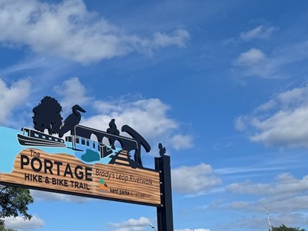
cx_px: 34
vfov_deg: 23.2
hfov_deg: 30.4
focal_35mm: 61
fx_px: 543
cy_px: 222
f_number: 1.78
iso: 80
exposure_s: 1/6410
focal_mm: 6.76
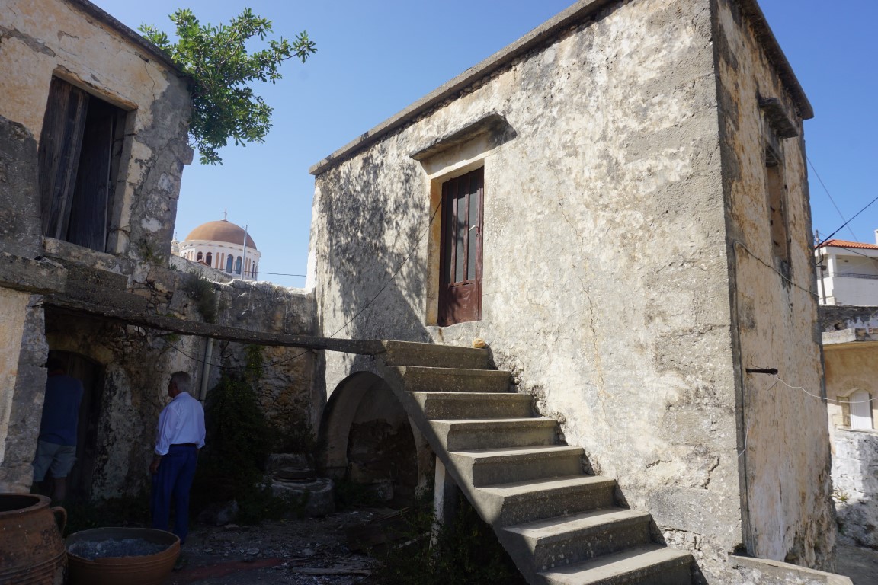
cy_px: 292
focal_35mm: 24
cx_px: 439
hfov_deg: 73.7
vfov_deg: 53.1
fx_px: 585
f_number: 11
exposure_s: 1/125
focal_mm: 16
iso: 100
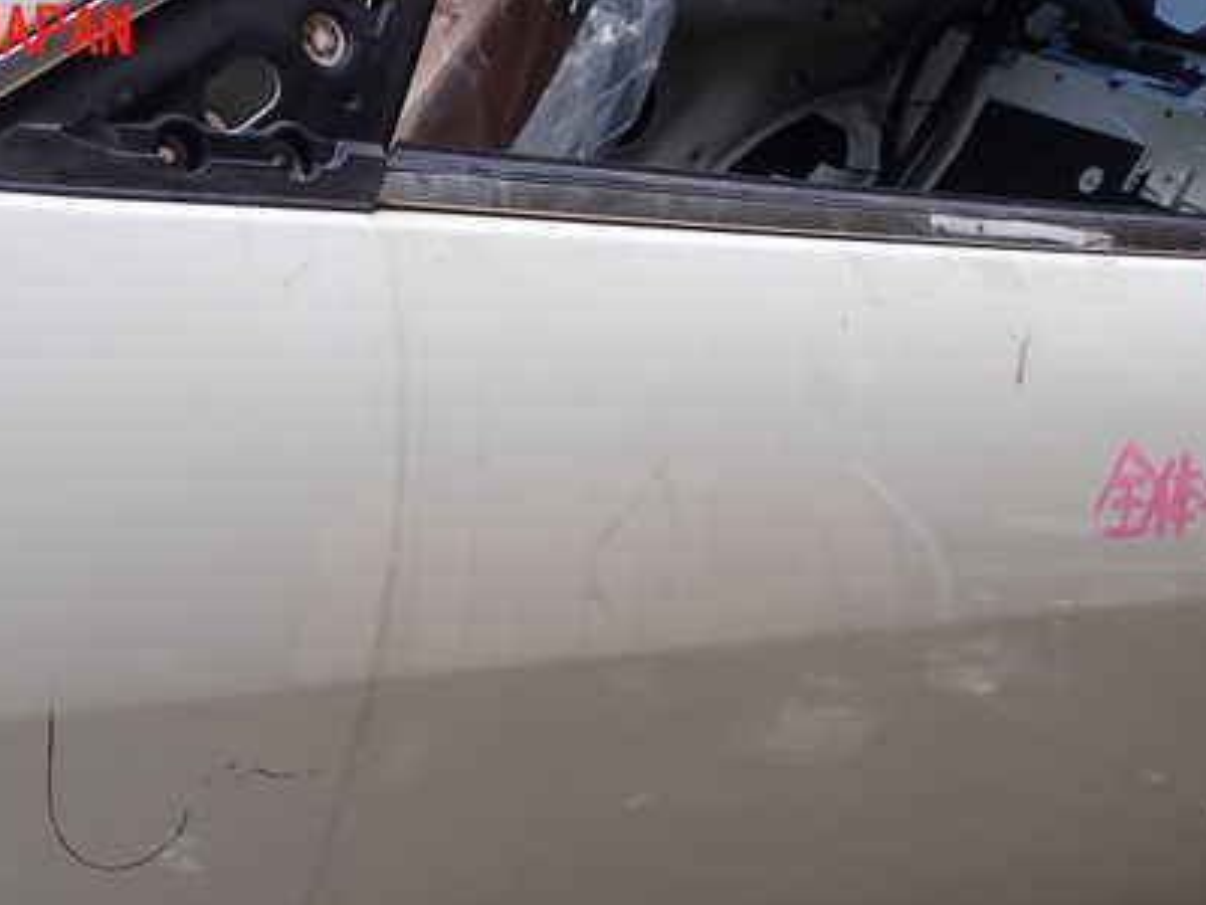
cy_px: 676
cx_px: 488
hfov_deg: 41.9
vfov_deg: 31.6
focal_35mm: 45
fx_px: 1568
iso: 100
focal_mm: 5.4
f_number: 3.2
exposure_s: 1/250
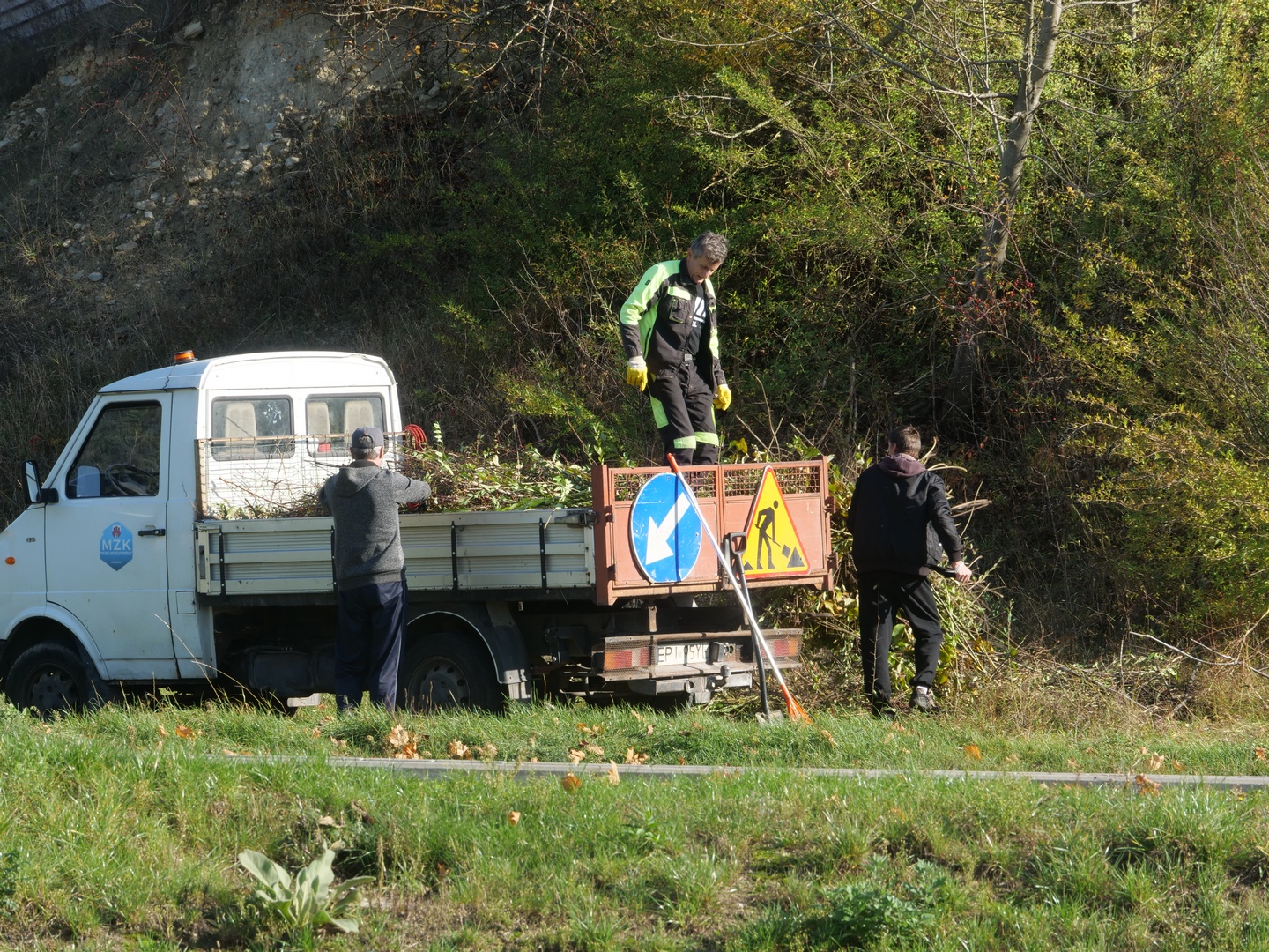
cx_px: 634
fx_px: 5939
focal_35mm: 162
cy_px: 476
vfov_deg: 9.2
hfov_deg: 12.2
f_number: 9
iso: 200
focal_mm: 81
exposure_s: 1/160
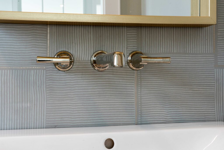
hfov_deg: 36.2
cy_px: 75
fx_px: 342
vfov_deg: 24.6
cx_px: 112
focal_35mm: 55
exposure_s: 1/20
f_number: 18
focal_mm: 55
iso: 1250
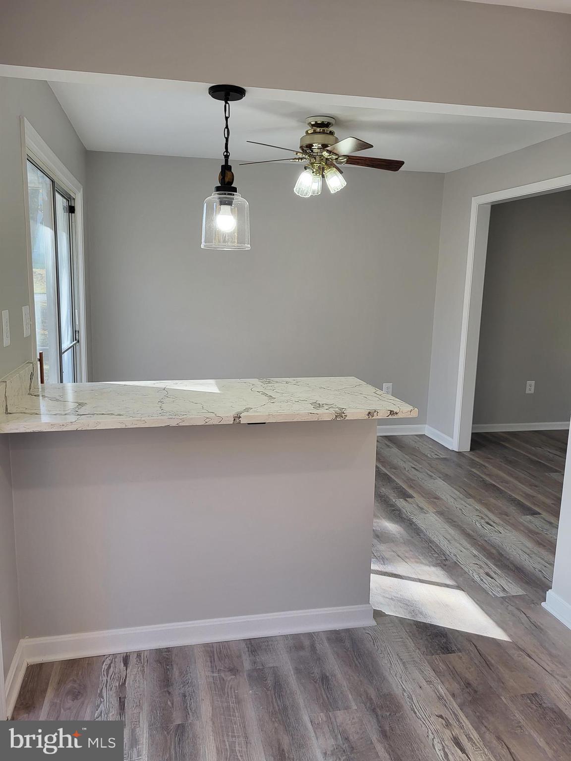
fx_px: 572
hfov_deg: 53.1
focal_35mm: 26
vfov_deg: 67.3
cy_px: 380
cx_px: 286
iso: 80
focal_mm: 5.4
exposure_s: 1/120
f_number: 1.8
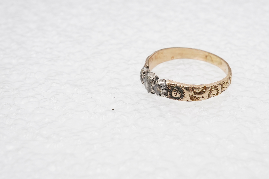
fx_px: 463
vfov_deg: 21.9
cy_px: 93
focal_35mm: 62
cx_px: 184
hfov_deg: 32.1
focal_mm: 30
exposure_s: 1/125
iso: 500
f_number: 20
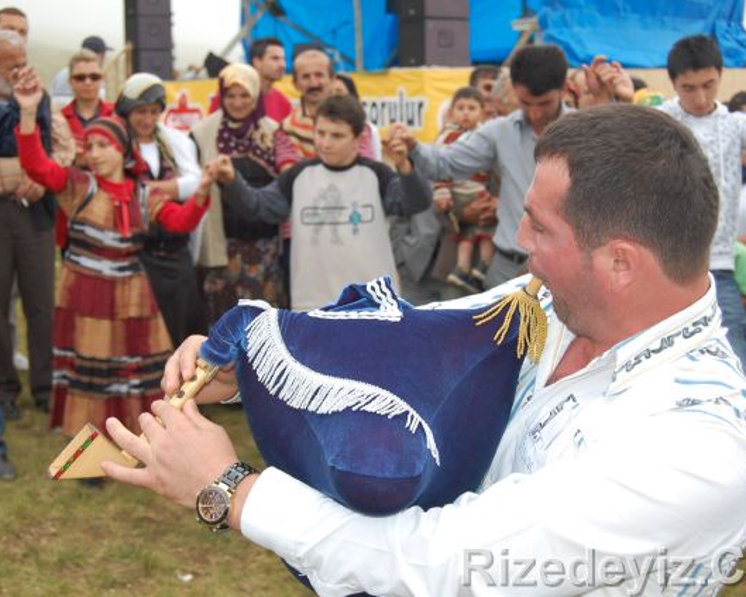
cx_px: 377
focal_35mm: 60
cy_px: 298
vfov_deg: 25.6
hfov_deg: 31.7
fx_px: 1315
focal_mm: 35
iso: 320
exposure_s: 1/500
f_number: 5.6
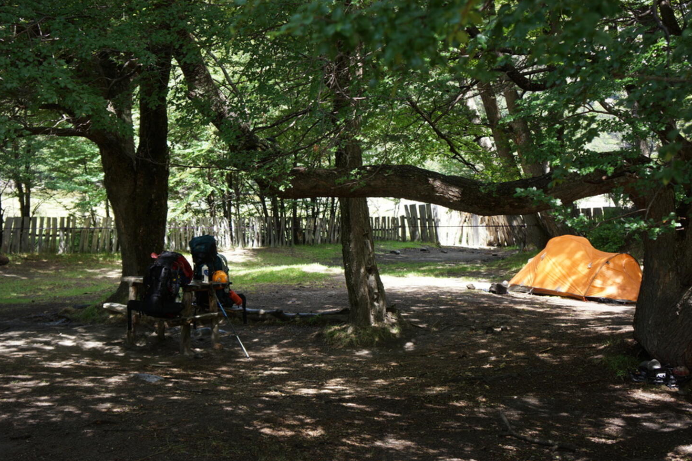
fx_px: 827
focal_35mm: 43
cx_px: 333
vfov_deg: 31.2
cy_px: 226
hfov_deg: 45.4
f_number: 4.5
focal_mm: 26
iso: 100
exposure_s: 1/80
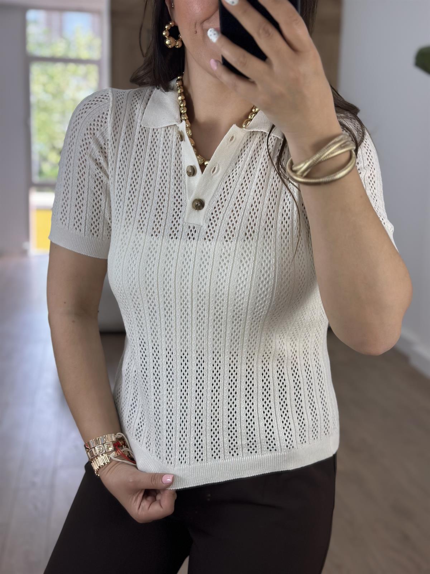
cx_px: 215
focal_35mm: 48
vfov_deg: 39.7
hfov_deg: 30.3
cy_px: 287
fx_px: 795
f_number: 1.78
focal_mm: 6.86
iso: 80
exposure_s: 1/681
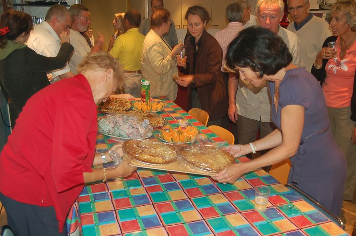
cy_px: 118
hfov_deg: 57.3
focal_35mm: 33
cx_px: 178
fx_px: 326
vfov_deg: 39.8
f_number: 3.8
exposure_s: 1/25
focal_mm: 22
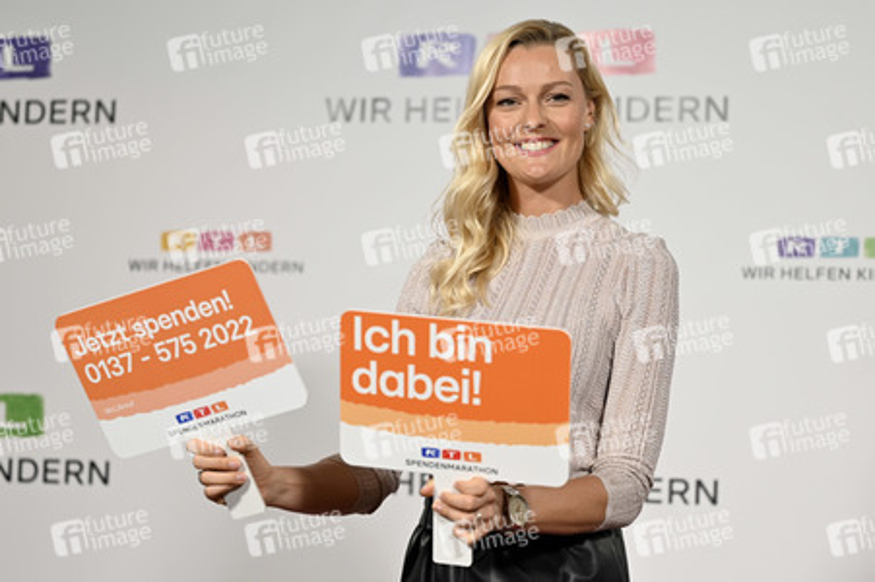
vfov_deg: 15.3
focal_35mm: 89
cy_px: 291
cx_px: 438
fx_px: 2162
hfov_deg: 22.9
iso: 500
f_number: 2.8
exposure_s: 1/200
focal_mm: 89
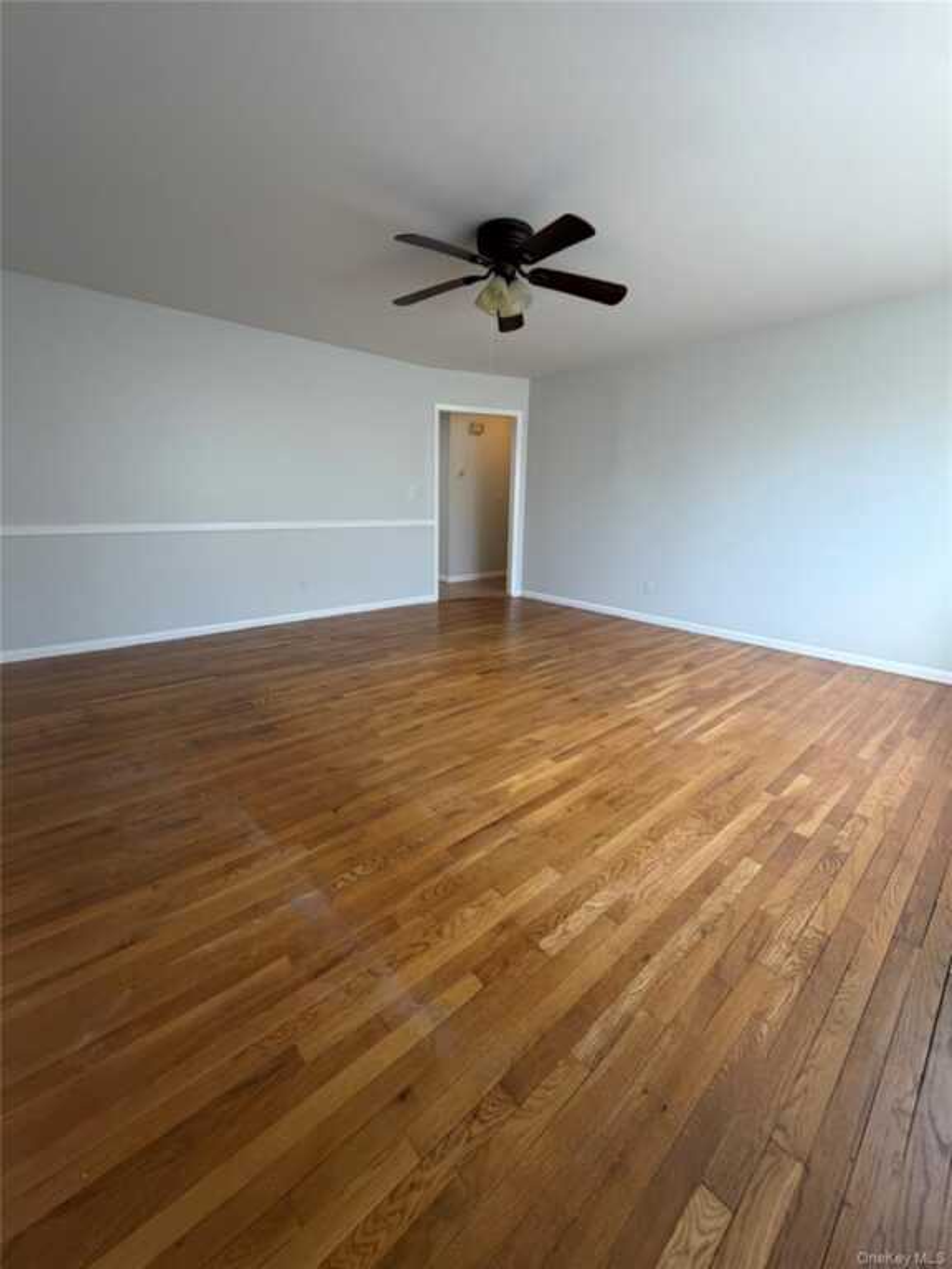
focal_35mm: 14
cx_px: 476
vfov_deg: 102.1
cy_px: 634
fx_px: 513
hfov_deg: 85.7
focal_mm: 2.22
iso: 250
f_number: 2.2
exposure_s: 1/121
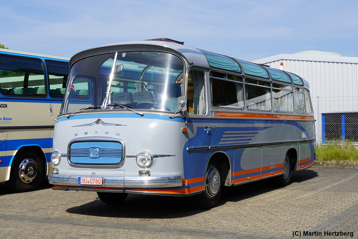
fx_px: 537
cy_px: 120
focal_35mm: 54
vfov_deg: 25.1
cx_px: 179
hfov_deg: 36.9
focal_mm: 36
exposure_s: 1/160
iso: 100
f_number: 11
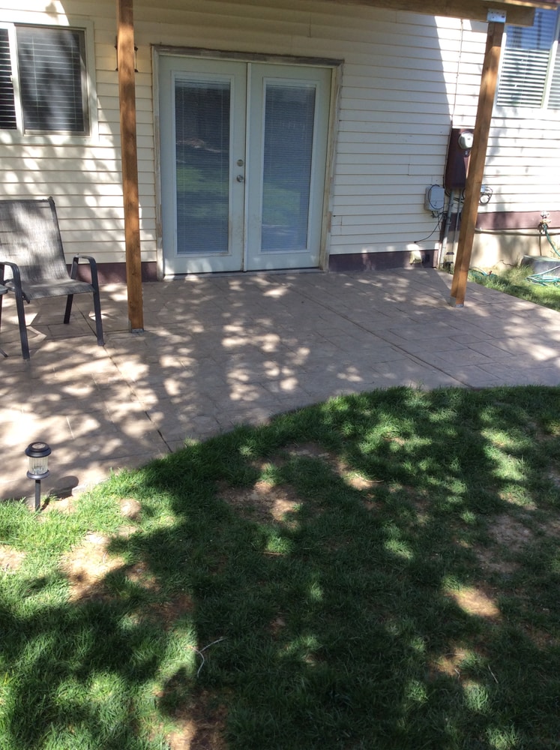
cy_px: 375
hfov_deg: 42.8
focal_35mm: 33
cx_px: 280
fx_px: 714
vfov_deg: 55.4
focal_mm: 3.3
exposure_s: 1/353
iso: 32
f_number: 2.4
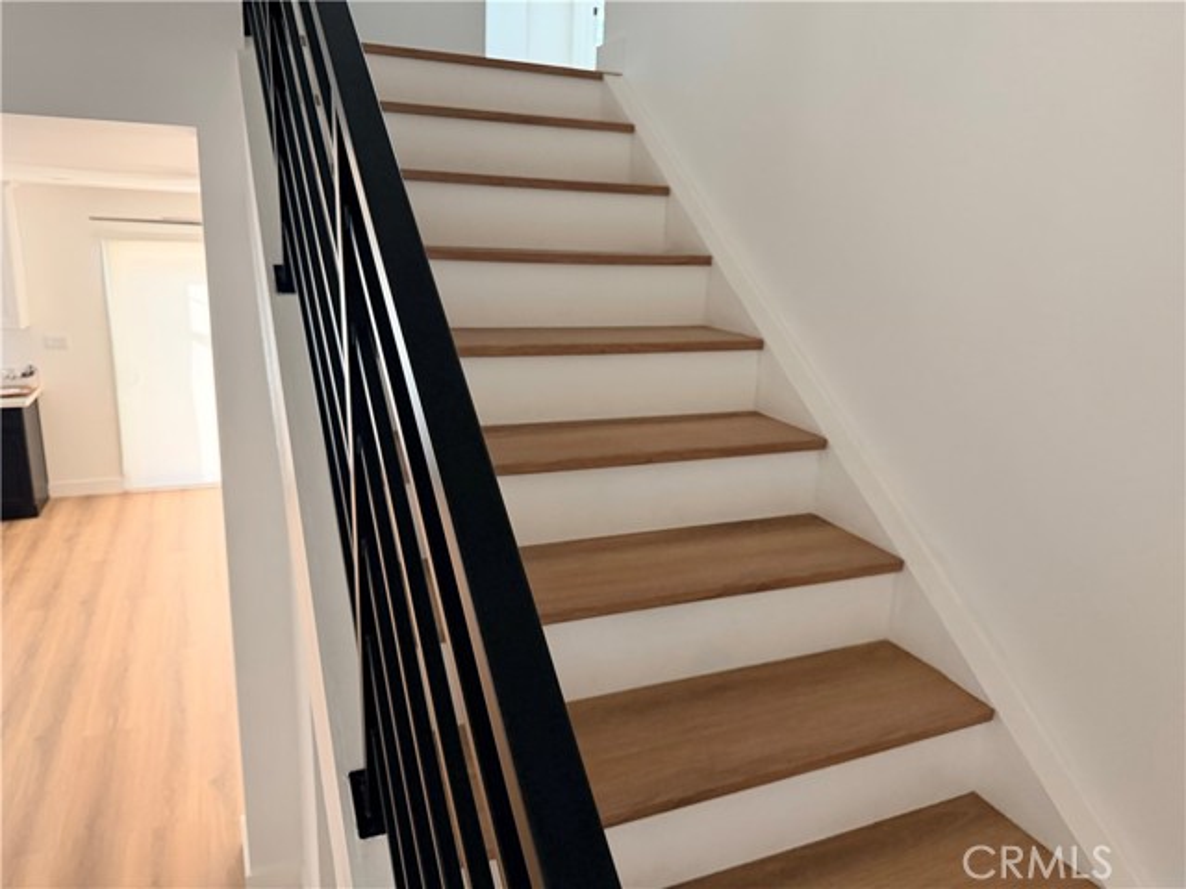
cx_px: 593
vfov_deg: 56.8
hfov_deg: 71.6
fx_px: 822
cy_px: 444
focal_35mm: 24
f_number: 1.78
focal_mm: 6.76
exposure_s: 1/60
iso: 640
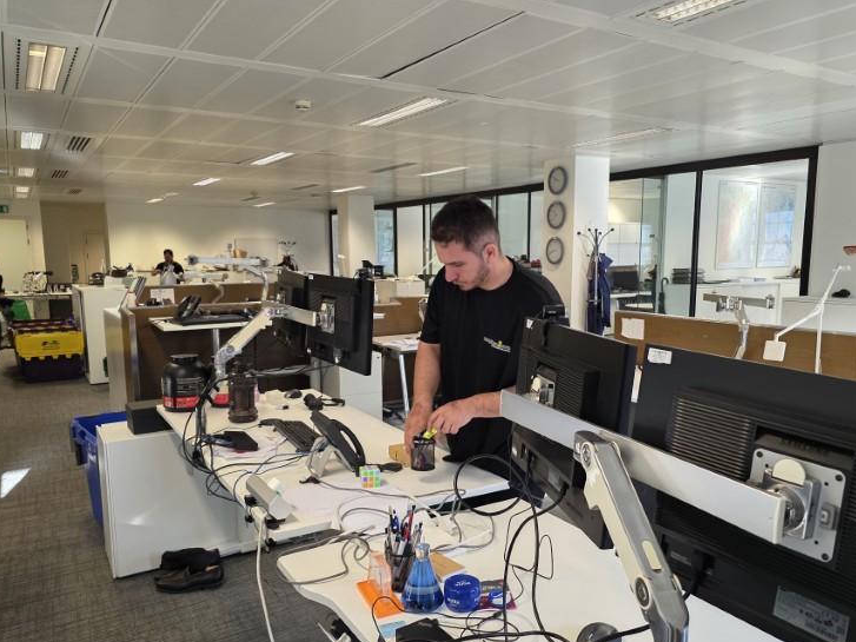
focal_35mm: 27
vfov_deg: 51.2
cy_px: 357
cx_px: 440
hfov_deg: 65.3
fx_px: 668
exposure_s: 1/100
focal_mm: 6.3
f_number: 1.7
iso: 160
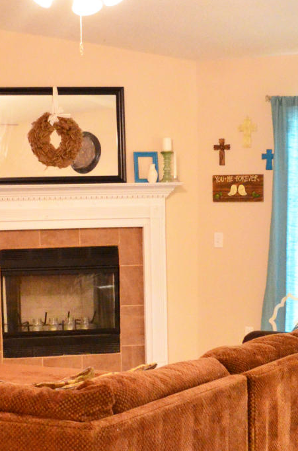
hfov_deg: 15.4
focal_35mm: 88
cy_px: 360
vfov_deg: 22.9
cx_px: 63
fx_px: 1099
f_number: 3.5
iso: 3600
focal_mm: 20
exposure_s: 1/30
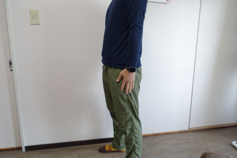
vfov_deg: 53.2
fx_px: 158
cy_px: 79
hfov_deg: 73.7
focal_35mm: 24
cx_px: 118
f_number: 2.8
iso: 125
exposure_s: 1/30
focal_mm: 8.8
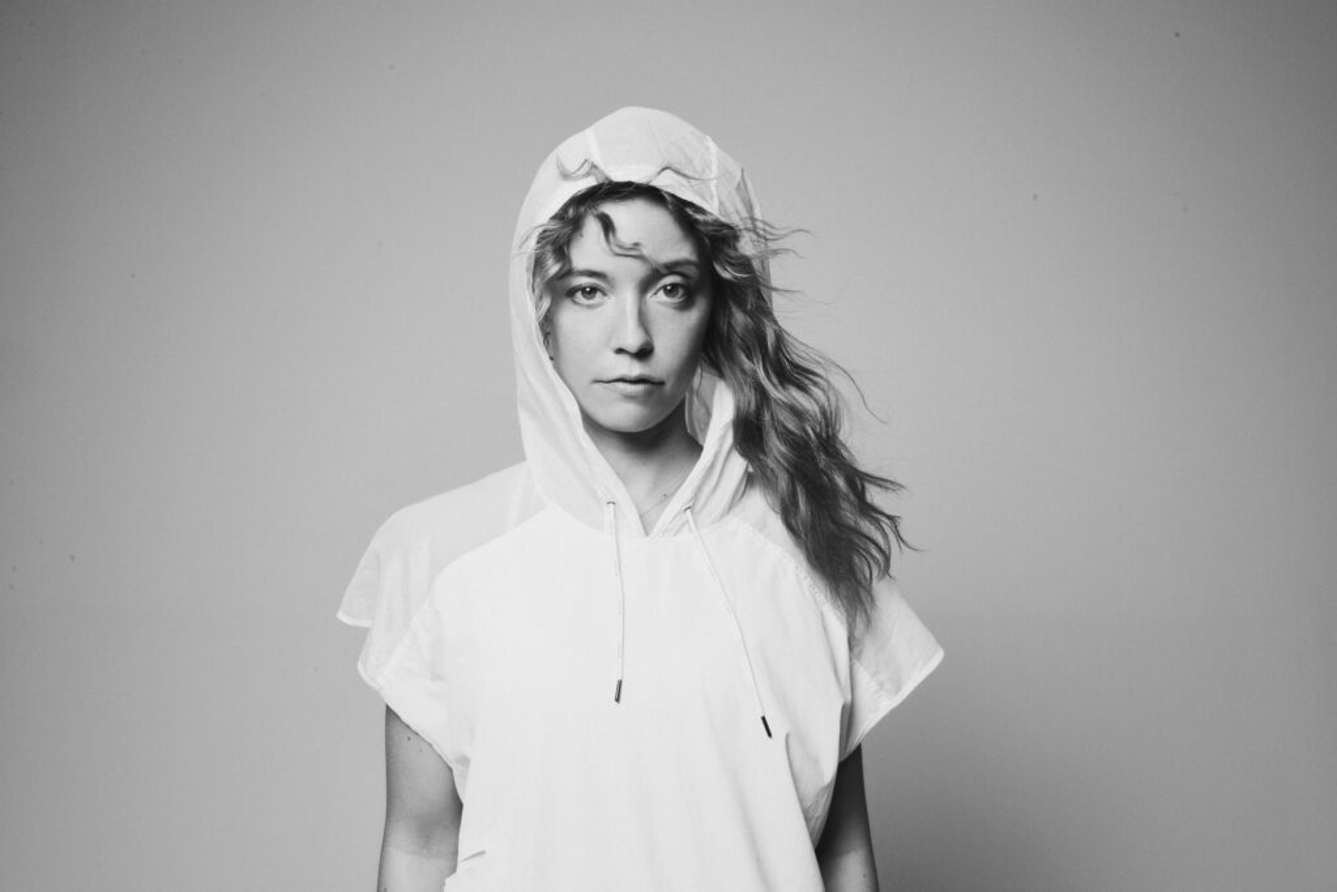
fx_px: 1263
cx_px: 668
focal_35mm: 34
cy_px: 446
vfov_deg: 38.9
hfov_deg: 55.8
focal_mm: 34
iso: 400
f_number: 16
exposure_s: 1/50
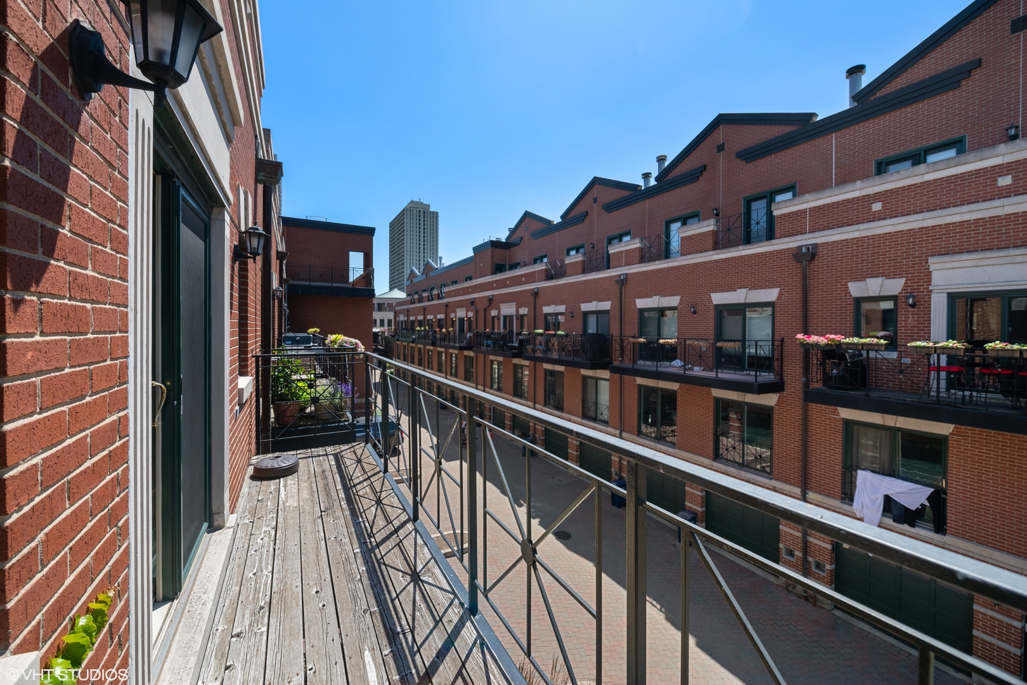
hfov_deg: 104.3
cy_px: 342
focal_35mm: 14
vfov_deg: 81.2
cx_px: 514
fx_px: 399
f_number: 8
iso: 200
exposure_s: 1/800
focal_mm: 14
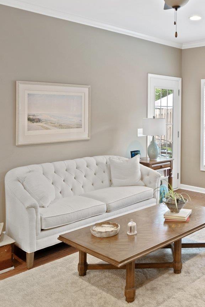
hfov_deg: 34.2
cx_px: 159
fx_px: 324
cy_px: 115
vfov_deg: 50.2
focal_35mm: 38
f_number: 9
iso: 200
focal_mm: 16
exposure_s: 1.3
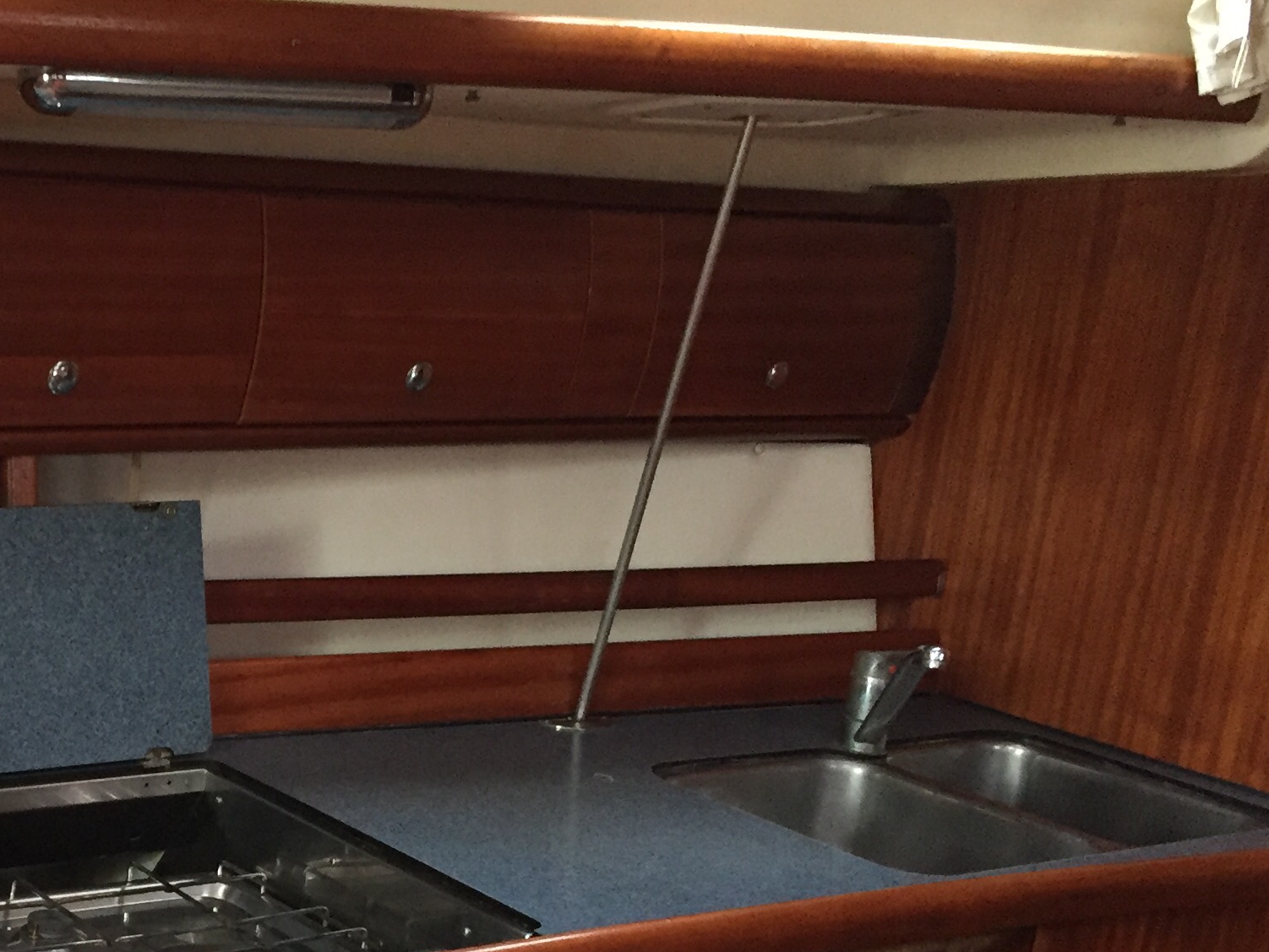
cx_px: 60
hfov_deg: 29.1
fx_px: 2310
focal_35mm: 63
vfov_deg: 22.9
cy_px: 786
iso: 250
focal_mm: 4.15
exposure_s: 1/33
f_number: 2.2
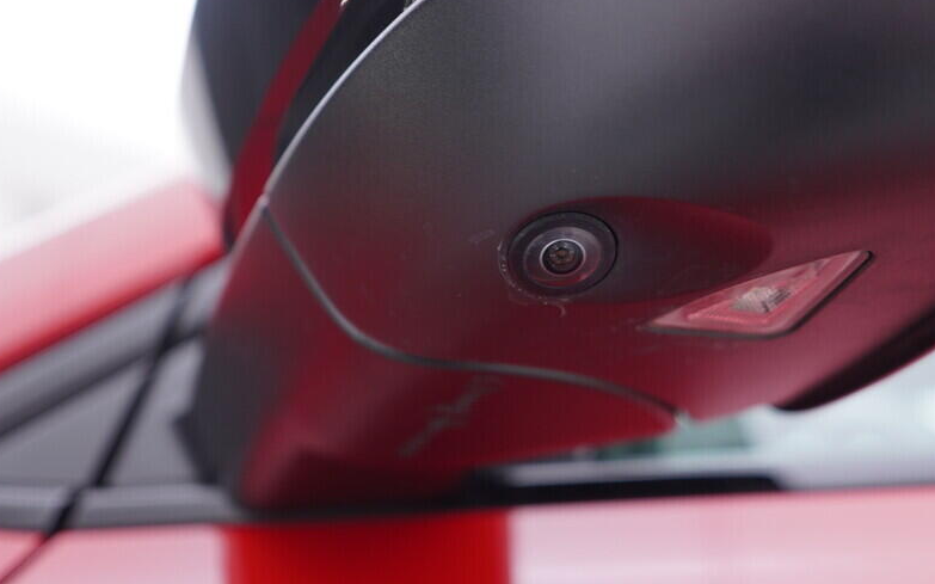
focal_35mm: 48
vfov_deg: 26.8
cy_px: 219
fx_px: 1223
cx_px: 595
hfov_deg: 41.5
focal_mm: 24
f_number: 2.8
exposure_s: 1/40
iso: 125
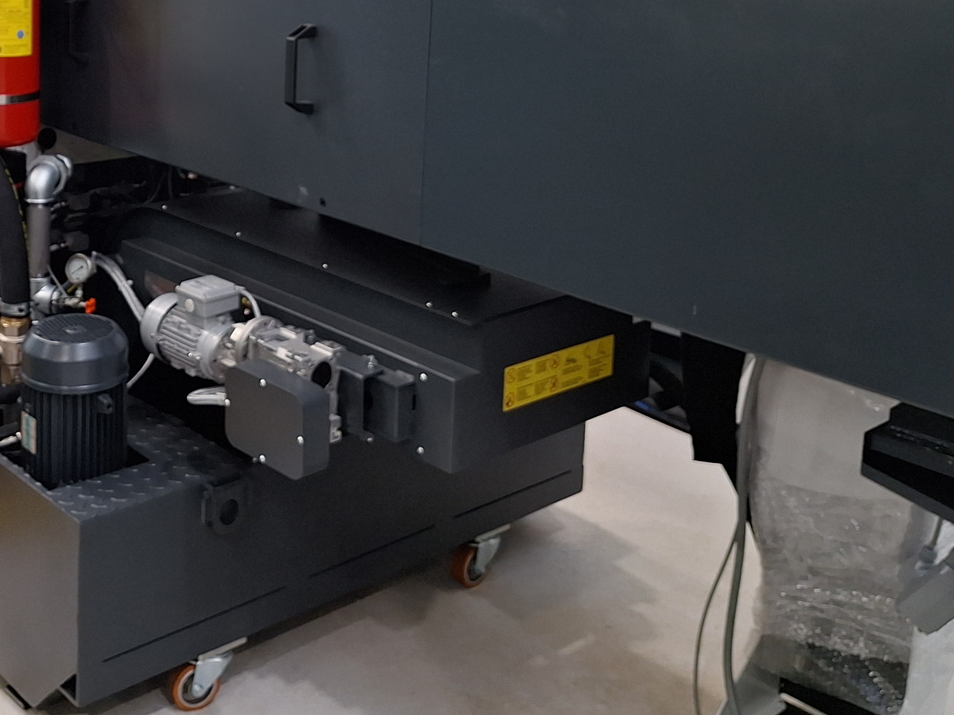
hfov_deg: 41.7
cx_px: 238
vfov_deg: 31.1
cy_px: 49
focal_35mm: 44
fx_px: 1213
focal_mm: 5.54
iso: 64
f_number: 1.8
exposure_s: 1/100
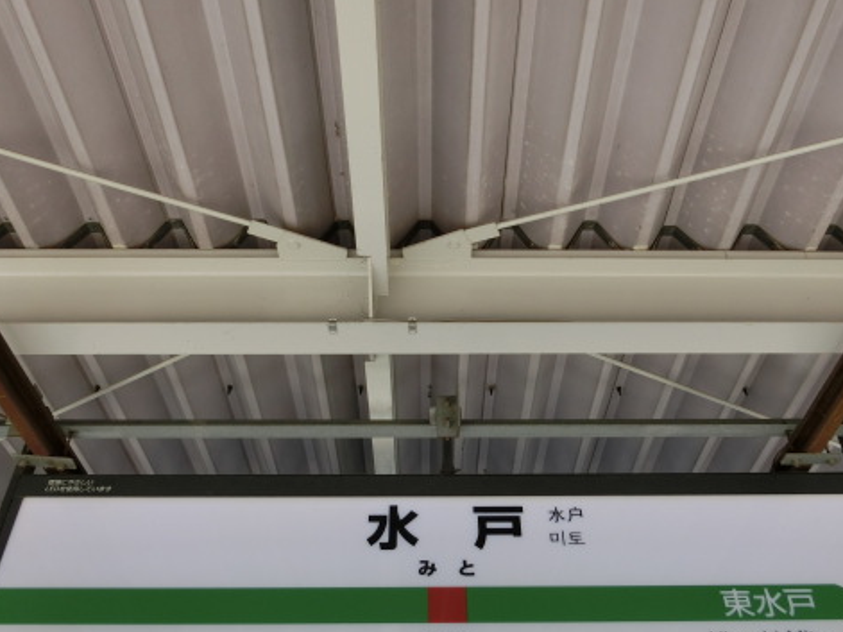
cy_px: 369
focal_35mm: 34
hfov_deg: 53.9
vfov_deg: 41.6
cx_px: 449
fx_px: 828
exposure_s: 1/200
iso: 80
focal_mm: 4.5
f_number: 3.5
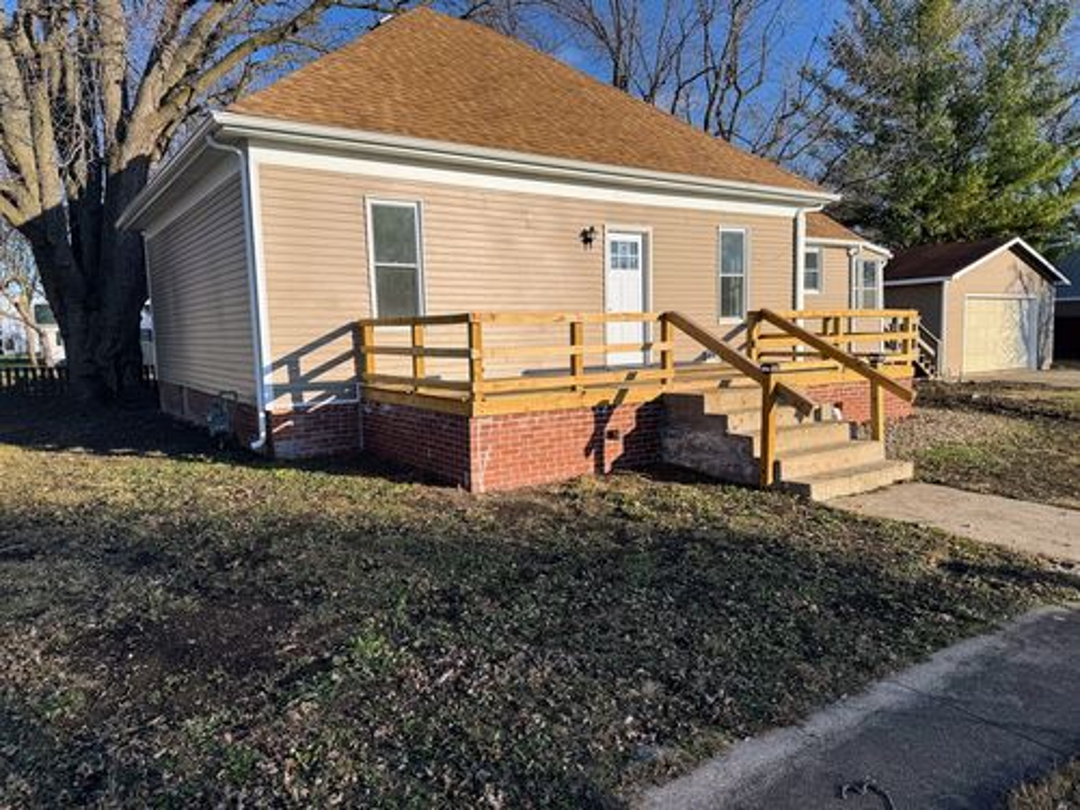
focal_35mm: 24
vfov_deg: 56.8
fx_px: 749
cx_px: 540
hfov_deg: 71.6
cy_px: 405
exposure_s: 1/4608
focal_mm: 6.76
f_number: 1.78
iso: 80
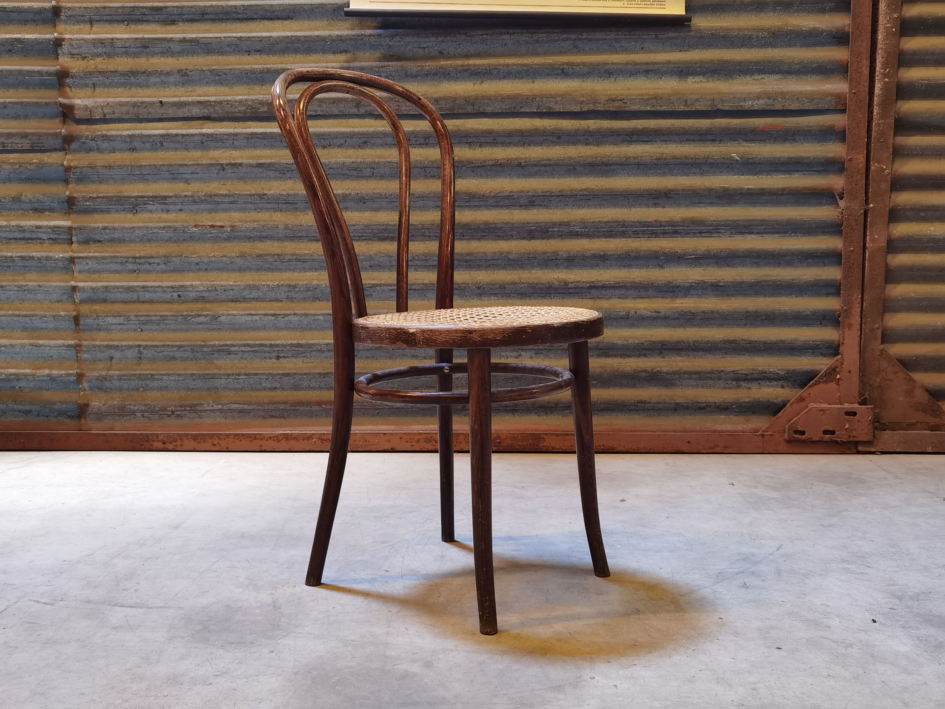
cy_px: 354
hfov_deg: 46.8
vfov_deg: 36.0
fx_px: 1092
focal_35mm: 40
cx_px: 472
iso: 400
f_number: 1.9
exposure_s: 1/33.3
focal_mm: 6.71
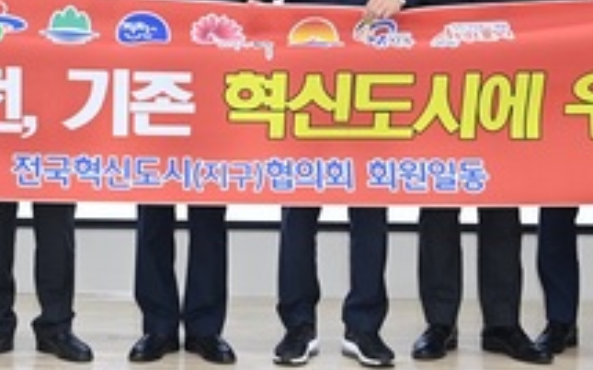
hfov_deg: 24.1
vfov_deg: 14.9
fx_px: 1373
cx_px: 150
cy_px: -50
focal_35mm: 85
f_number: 3.5
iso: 1000
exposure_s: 1/250
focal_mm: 28
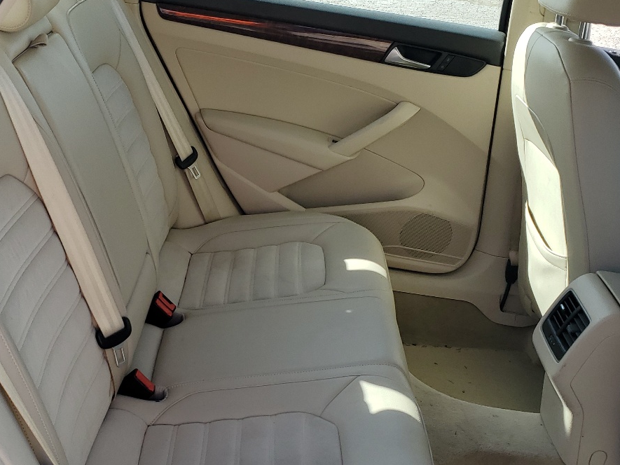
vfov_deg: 30.6
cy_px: 326
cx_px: 234
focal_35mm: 47
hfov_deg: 40.2
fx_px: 842
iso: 50
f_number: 1.5
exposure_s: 1/1111
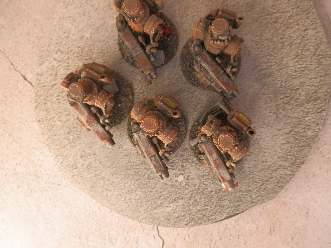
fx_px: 268
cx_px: 166
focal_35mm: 28
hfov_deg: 63.4
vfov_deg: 49.7
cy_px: 124
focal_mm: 5
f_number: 3.1
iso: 400
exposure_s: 1/80
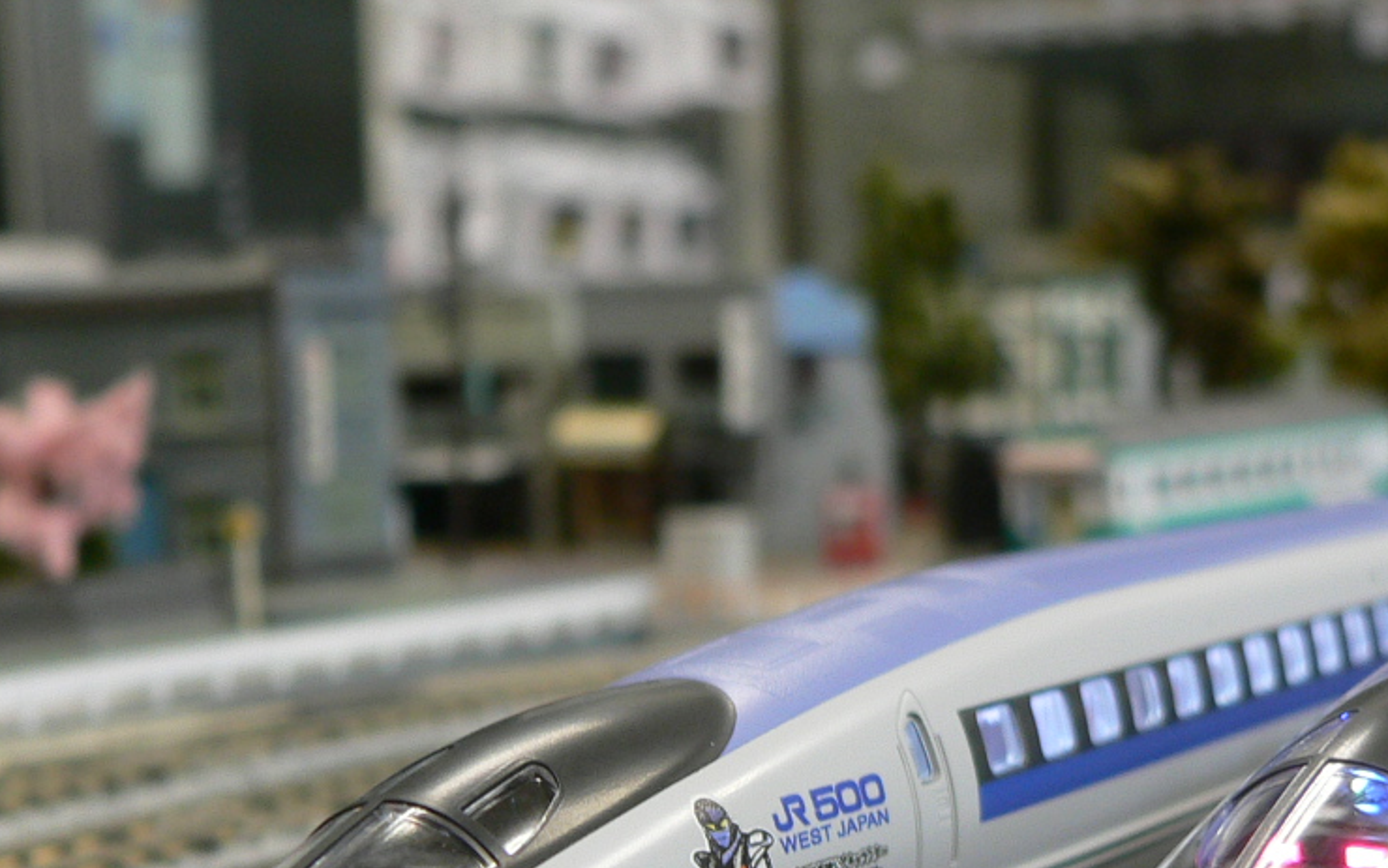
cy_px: 885
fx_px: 2914
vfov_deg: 16.6
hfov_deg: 26.7
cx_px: 887
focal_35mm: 77
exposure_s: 1/10
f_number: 2.8
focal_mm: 7
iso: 100
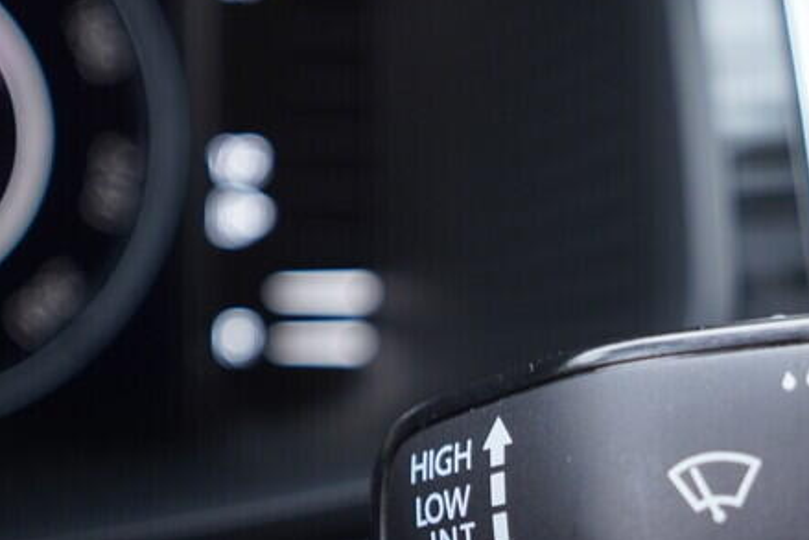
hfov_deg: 23.7
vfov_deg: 16.0
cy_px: 532
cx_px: 676
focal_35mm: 84
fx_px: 1888
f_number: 2.8
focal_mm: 24
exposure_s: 1/40
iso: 400
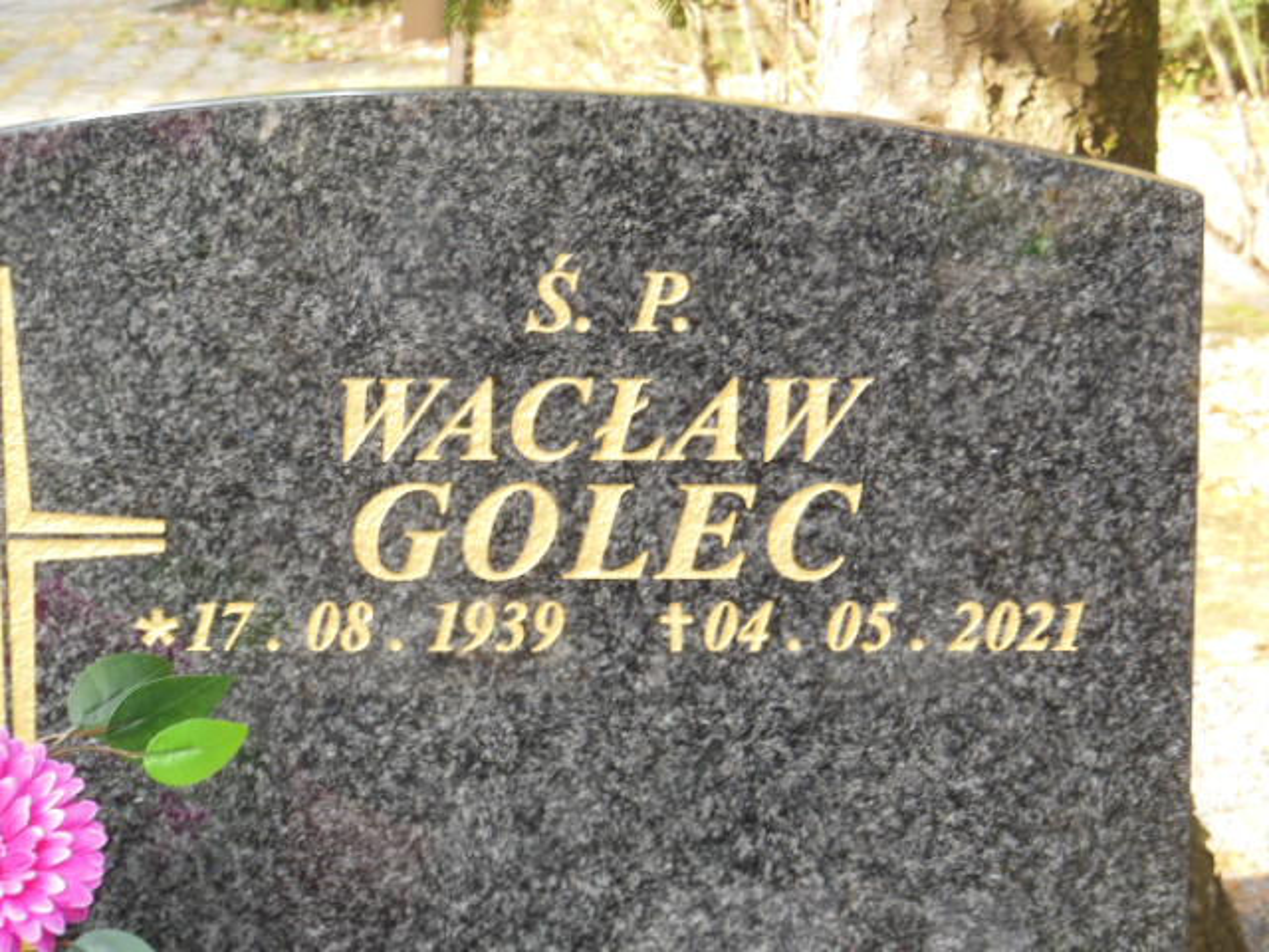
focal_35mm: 111
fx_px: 4069
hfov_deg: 17.7
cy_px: 476
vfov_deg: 13.3
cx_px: 634
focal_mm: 19.7
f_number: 4.8
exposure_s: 1/60
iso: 200
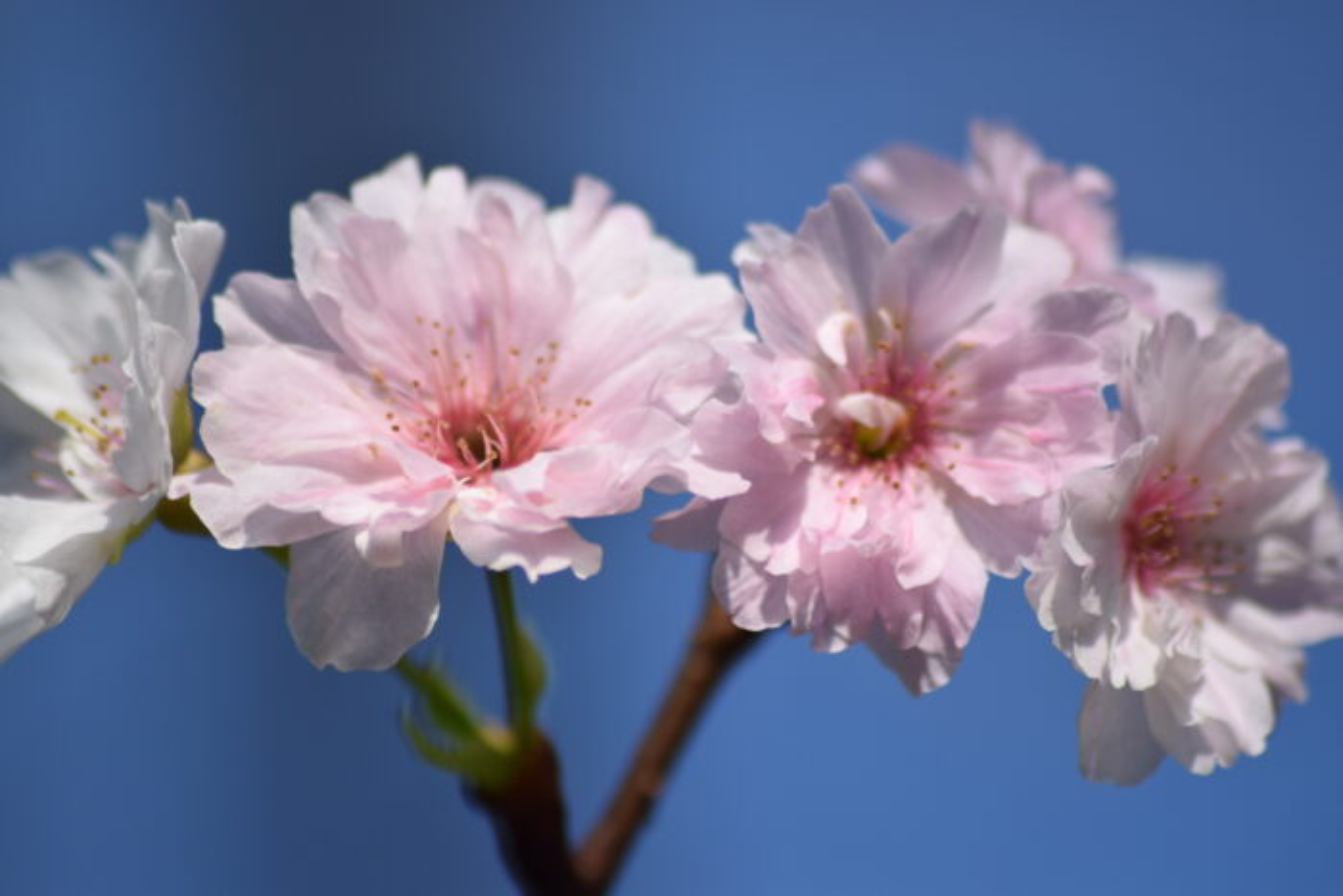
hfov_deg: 4.6
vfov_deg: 3.1
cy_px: 448
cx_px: 672
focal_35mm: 450
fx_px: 16790
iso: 400
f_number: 5.6
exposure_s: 1/1600
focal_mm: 300
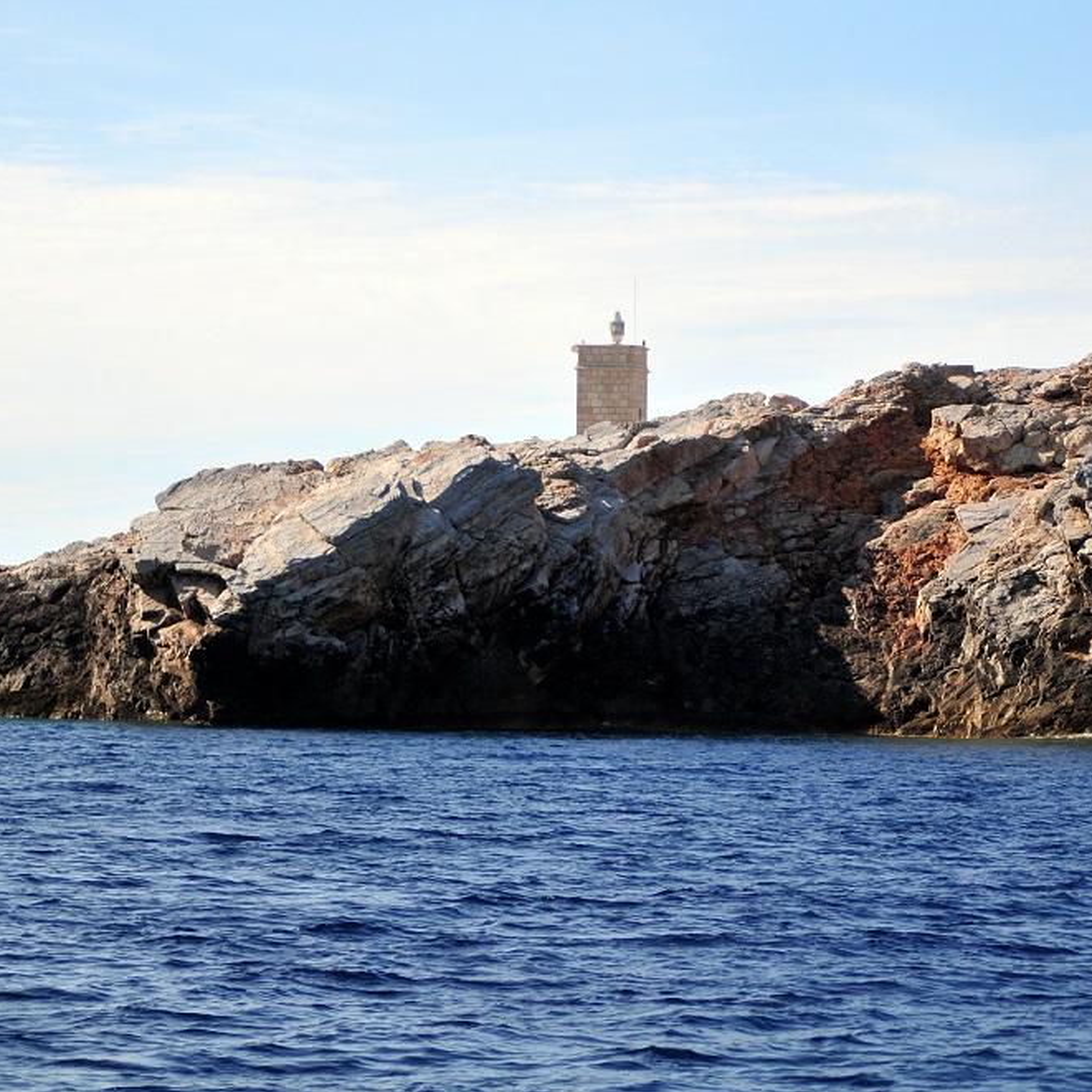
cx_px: 582
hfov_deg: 10.7
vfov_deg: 10.7
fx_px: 5840
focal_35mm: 164
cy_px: 546
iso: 250
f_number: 4
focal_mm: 85
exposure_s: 1/2000
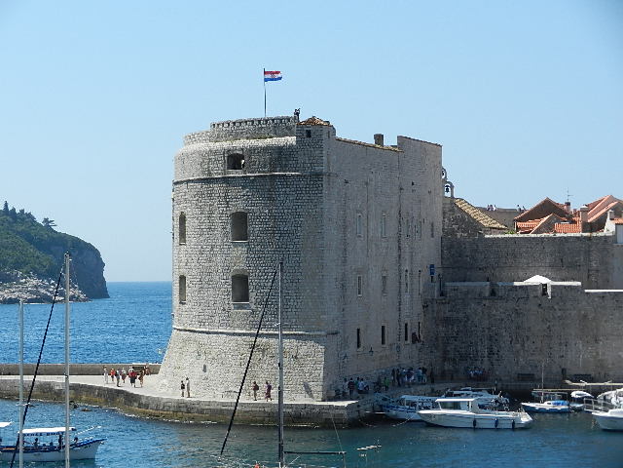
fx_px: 1908
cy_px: 234
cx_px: 312
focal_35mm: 106
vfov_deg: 14.0
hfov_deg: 18.5
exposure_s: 1/1000
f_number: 5
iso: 160
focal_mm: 19.1
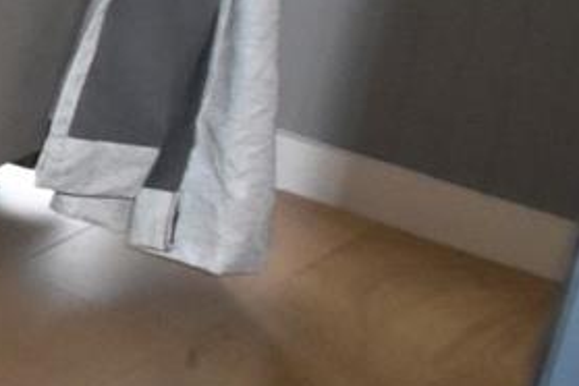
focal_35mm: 110
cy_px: -364
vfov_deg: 11.3
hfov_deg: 9.3
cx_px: -1509
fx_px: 1769
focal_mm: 10
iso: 1600
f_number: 3.5
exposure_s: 1/200
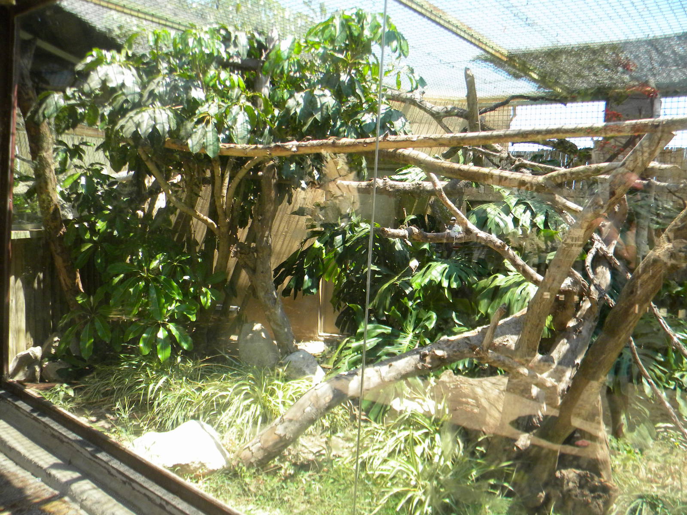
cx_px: 344
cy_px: 258
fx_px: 556
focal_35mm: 28
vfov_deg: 49.7
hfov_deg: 63.4
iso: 210
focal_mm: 5
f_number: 3.5
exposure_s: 1/500
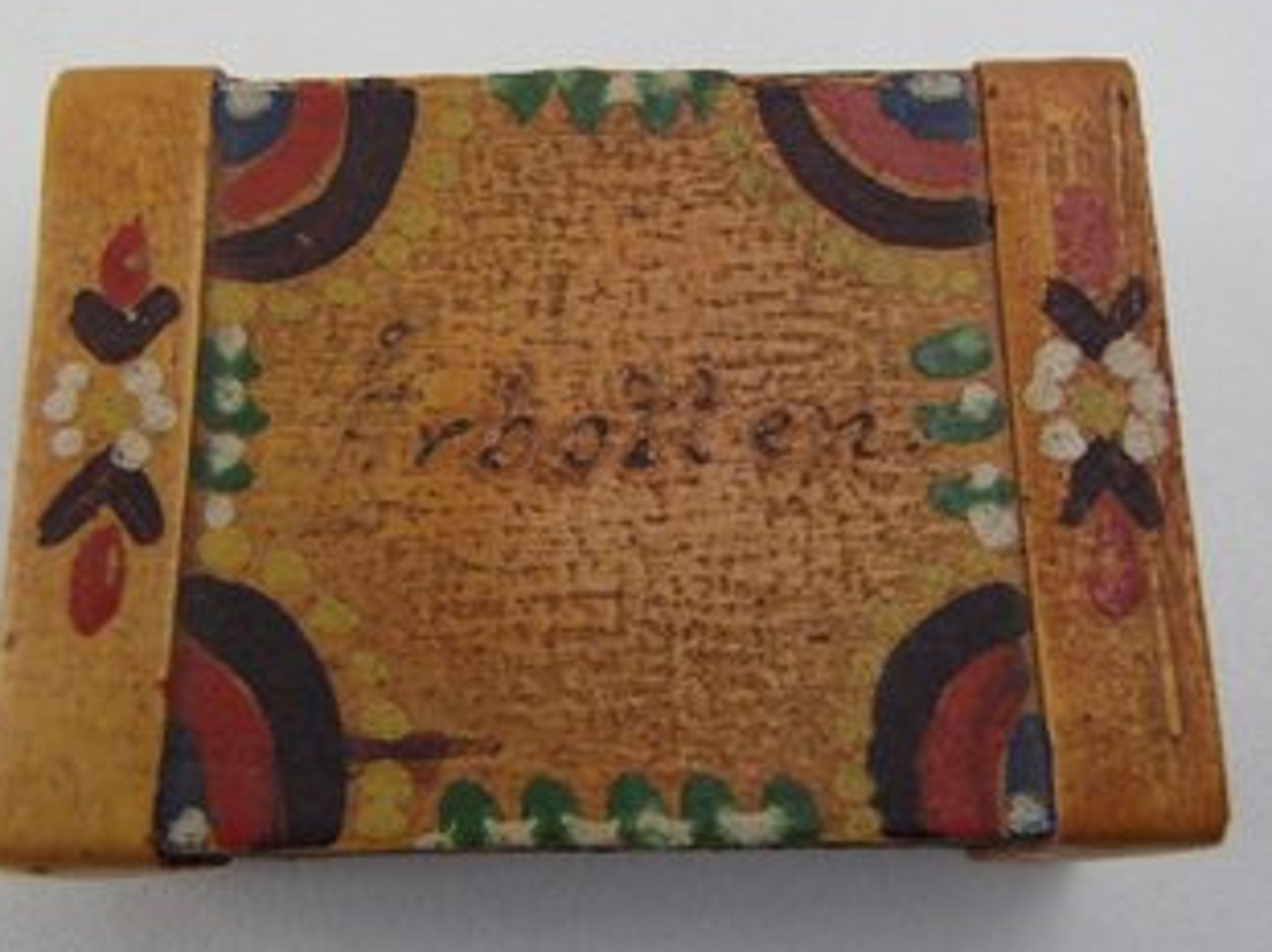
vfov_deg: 35.1
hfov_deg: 45.8
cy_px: 470
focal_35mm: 41
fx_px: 1505
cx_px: 581
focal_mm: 6.64
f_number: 4.7
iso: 320
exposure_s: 1/160
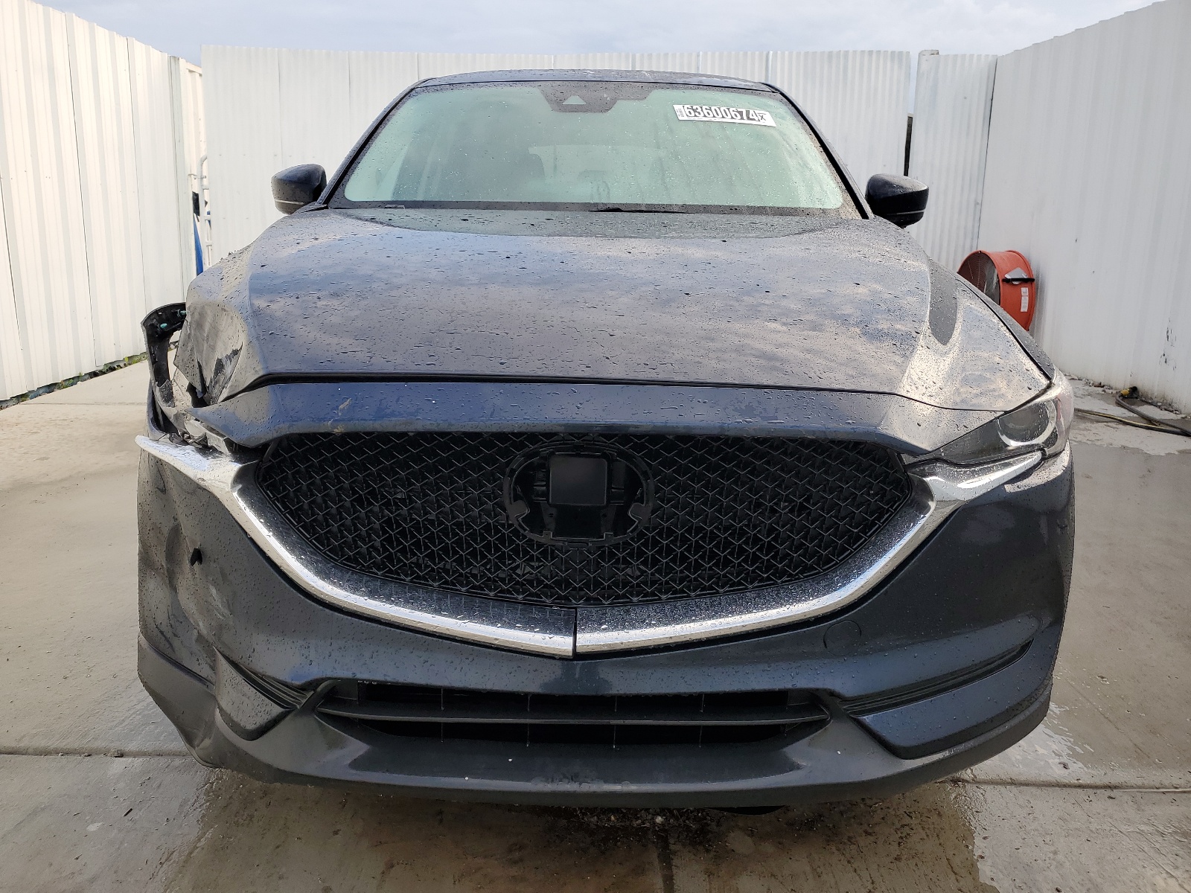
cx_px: 596
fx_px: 895
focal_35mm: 26
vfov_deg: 53.1
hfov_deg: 67.3
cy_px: 446
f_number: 1.5
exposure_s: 1/400
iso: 50
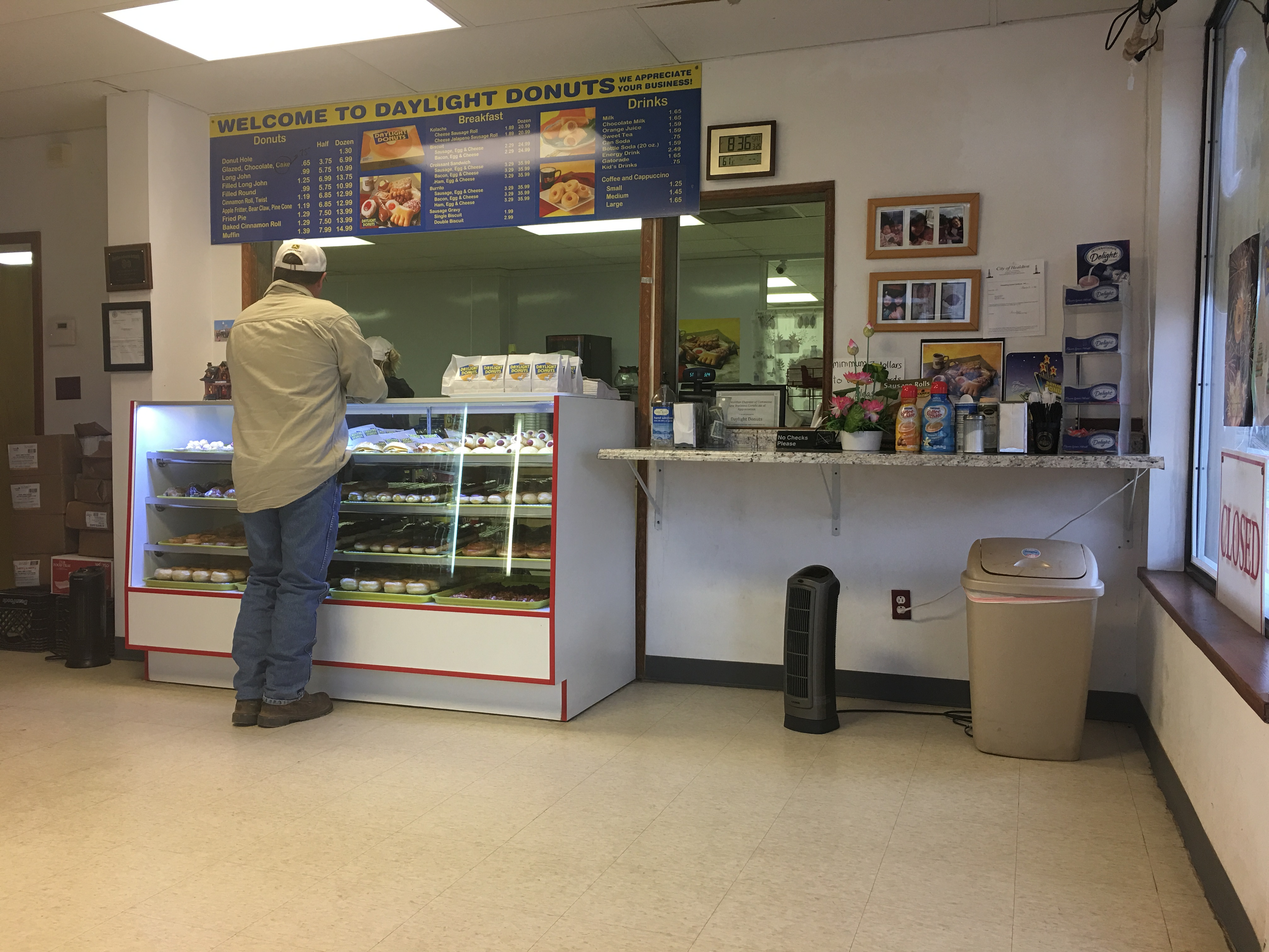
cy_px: 476
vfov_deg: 48.2
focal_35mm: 29
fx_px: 1063
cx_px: 634
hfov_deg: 61.7
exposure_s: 1/15
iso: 25
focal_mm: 4.15
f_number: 2.2
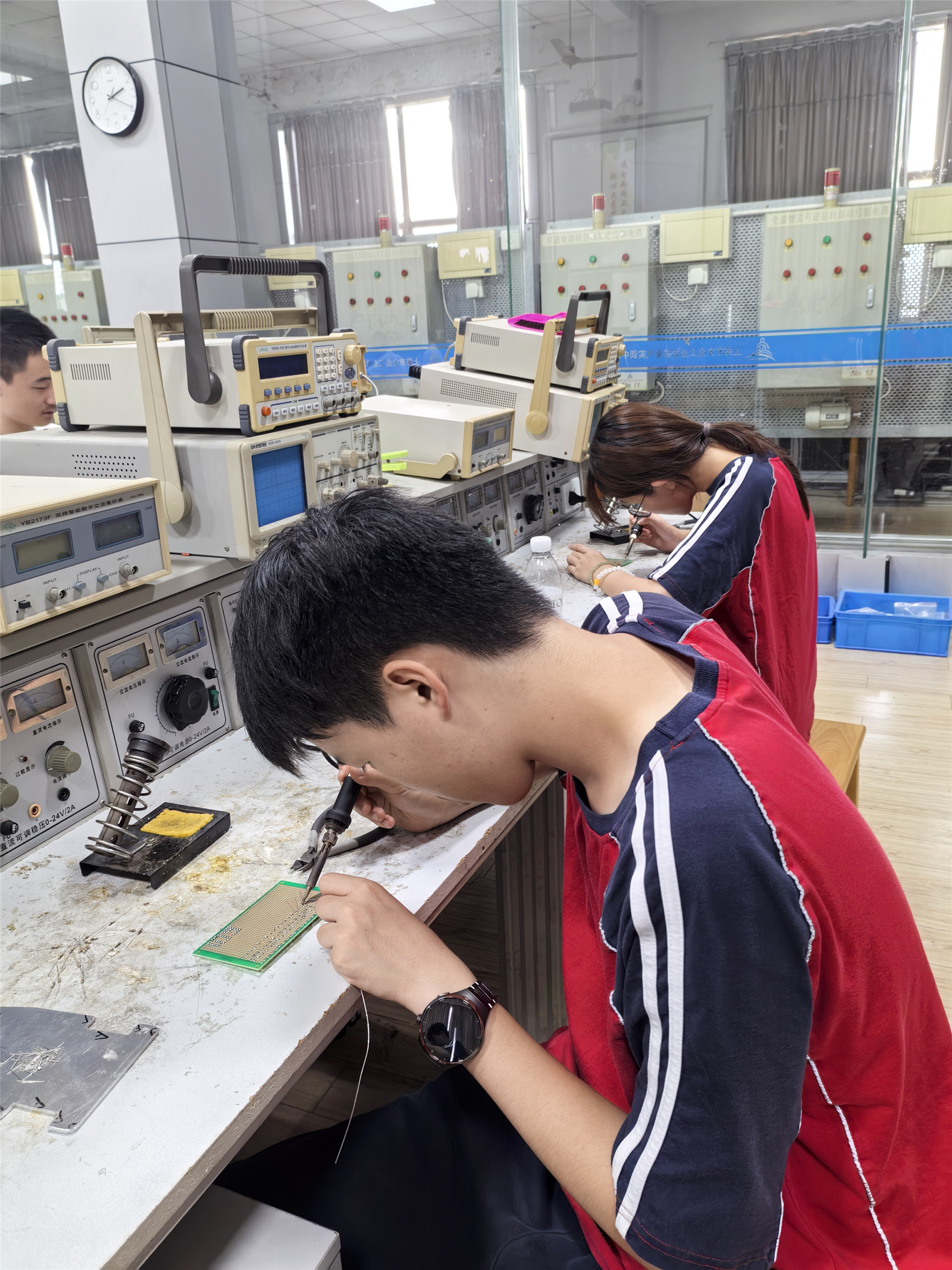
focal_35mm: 27
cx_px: 476
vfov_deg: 65.3
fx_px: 990
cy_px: 635
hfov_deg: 51.4
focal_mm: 5.52
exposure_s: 1/40
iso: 125
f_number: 1.9
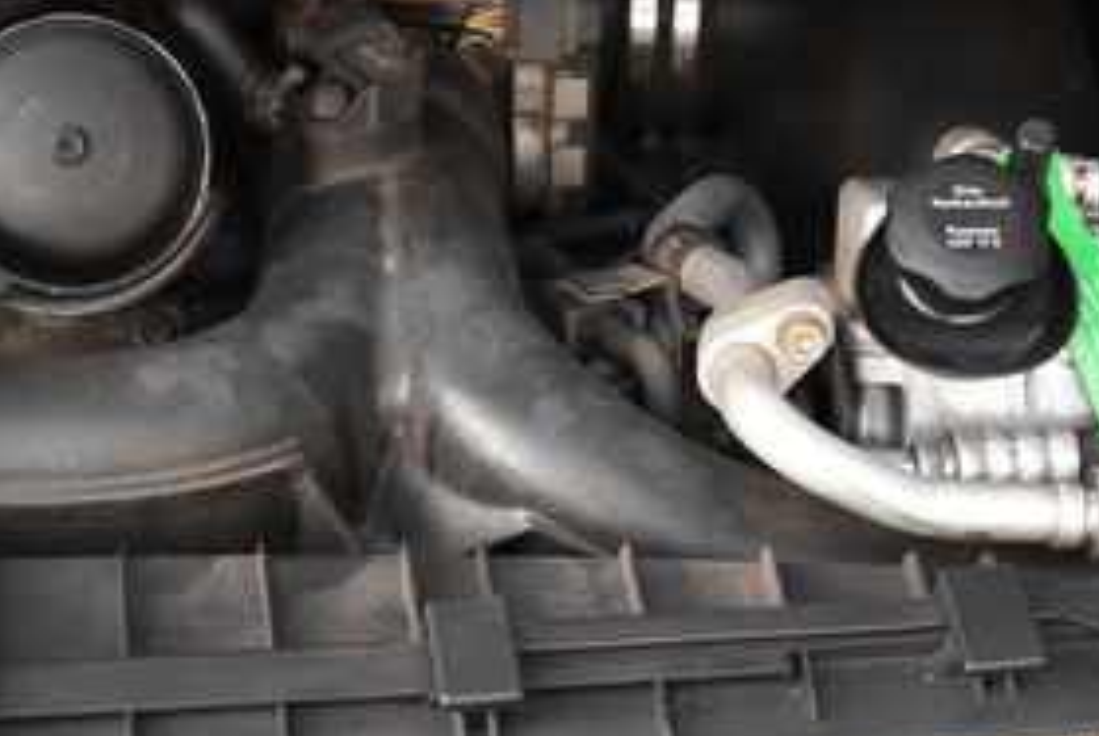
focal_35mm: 111
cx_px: 366
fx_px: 3405
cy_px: 407
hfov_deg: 18.3
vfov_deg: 12.3
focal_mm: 27
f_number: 4
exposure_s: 1/60
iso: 1250
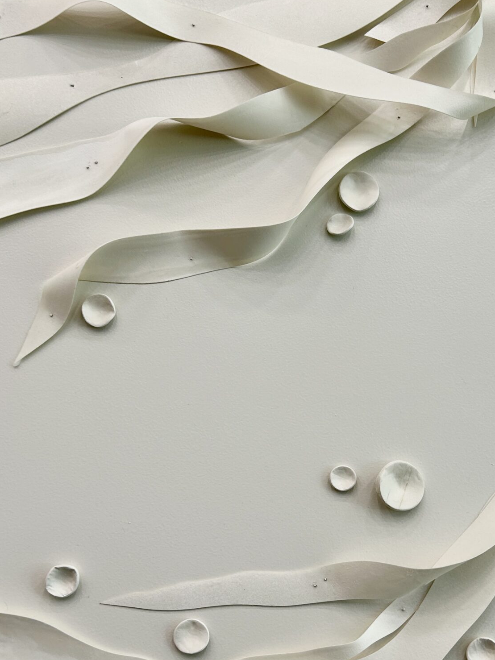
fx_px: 858
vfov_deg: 41.4
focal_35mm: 45
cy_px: 452
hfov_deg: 31.8
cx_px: 342
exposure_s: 1/120
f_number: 1.5
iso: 40
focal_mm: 5.7
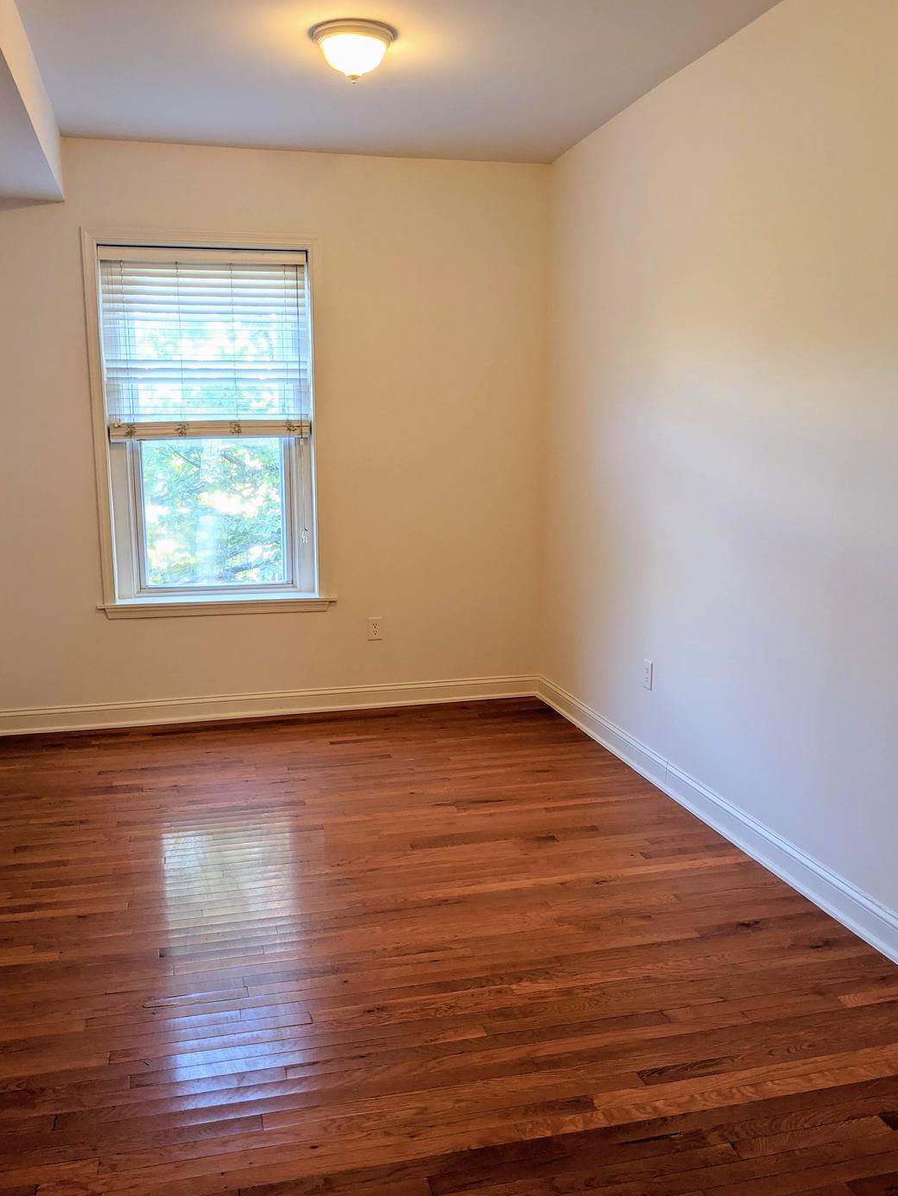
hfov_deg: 46.8
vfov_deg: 59.9
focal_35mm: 30
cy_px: 637
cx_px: 436
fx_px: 1037
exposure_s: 1/60
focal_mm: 4.38
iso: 58
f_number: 1.73
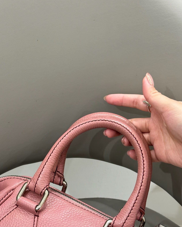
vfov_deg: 31.0
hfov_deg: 25.0
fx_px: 411
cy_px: 121
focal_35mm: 61
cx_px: 94
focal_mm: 6.76
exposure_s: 1/89
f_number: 1.78
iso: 100
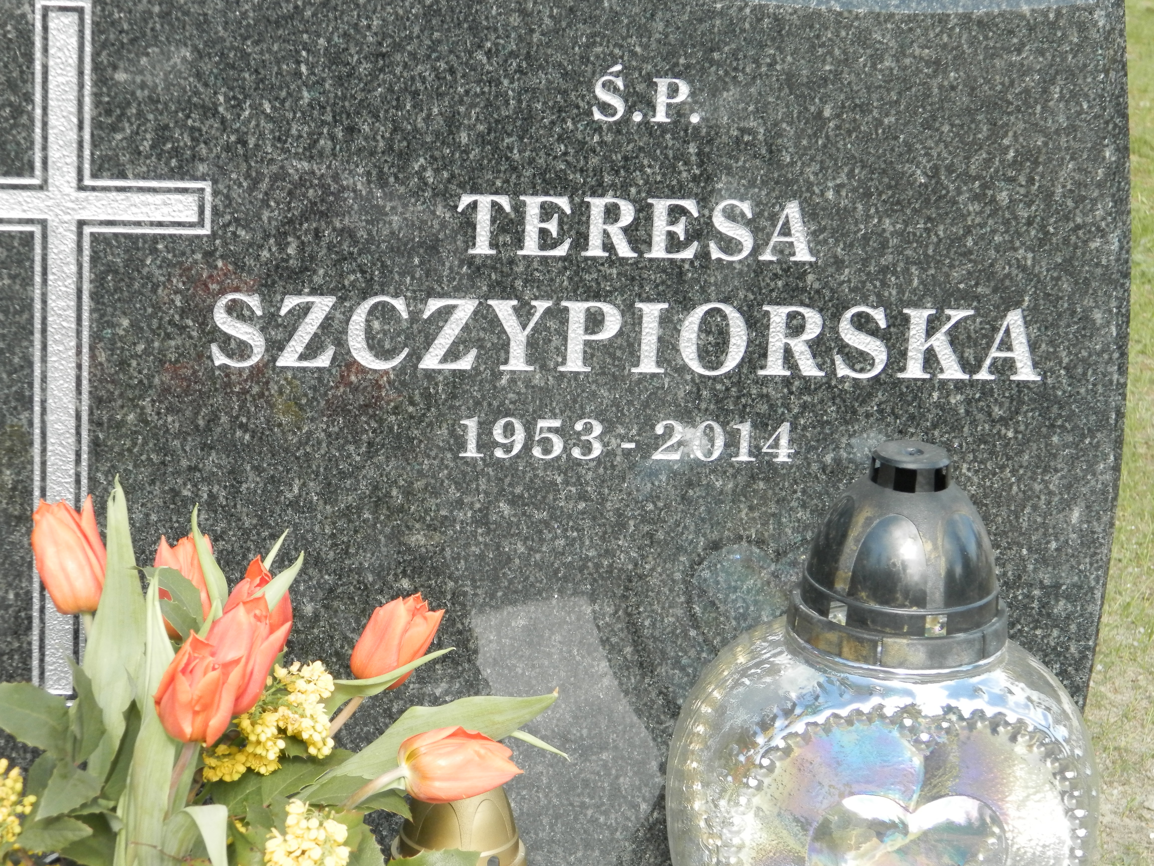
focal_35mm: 106
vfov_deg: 14.0
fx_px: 3534
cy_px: 433
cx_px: 577
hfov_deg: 18.5
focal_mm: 19
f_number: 4.5
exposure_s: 1/160
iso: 160
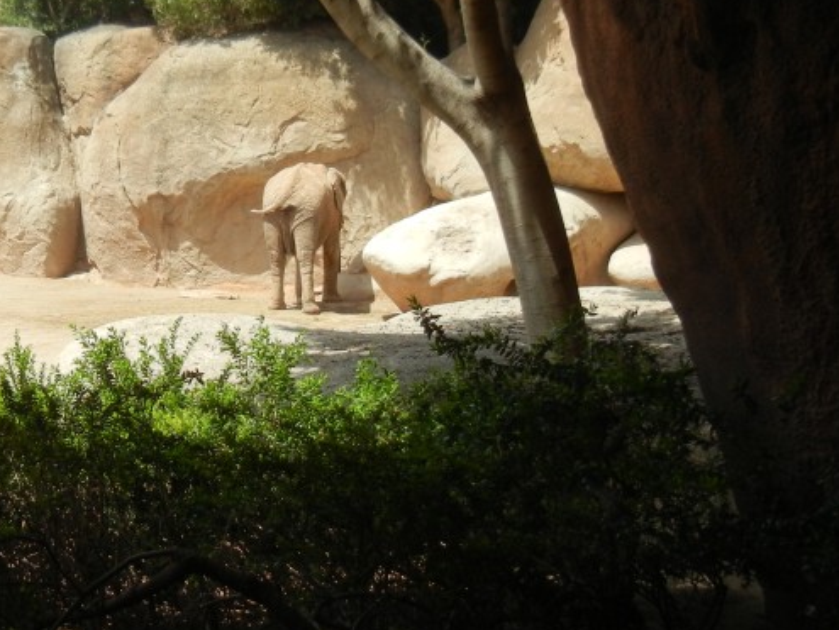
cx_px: 183
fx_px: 1504
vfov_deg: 23.5
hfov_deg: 30.5
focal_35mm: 62
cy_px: 193
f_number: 3.5
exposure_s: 1/964
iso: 160
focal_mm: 5.4
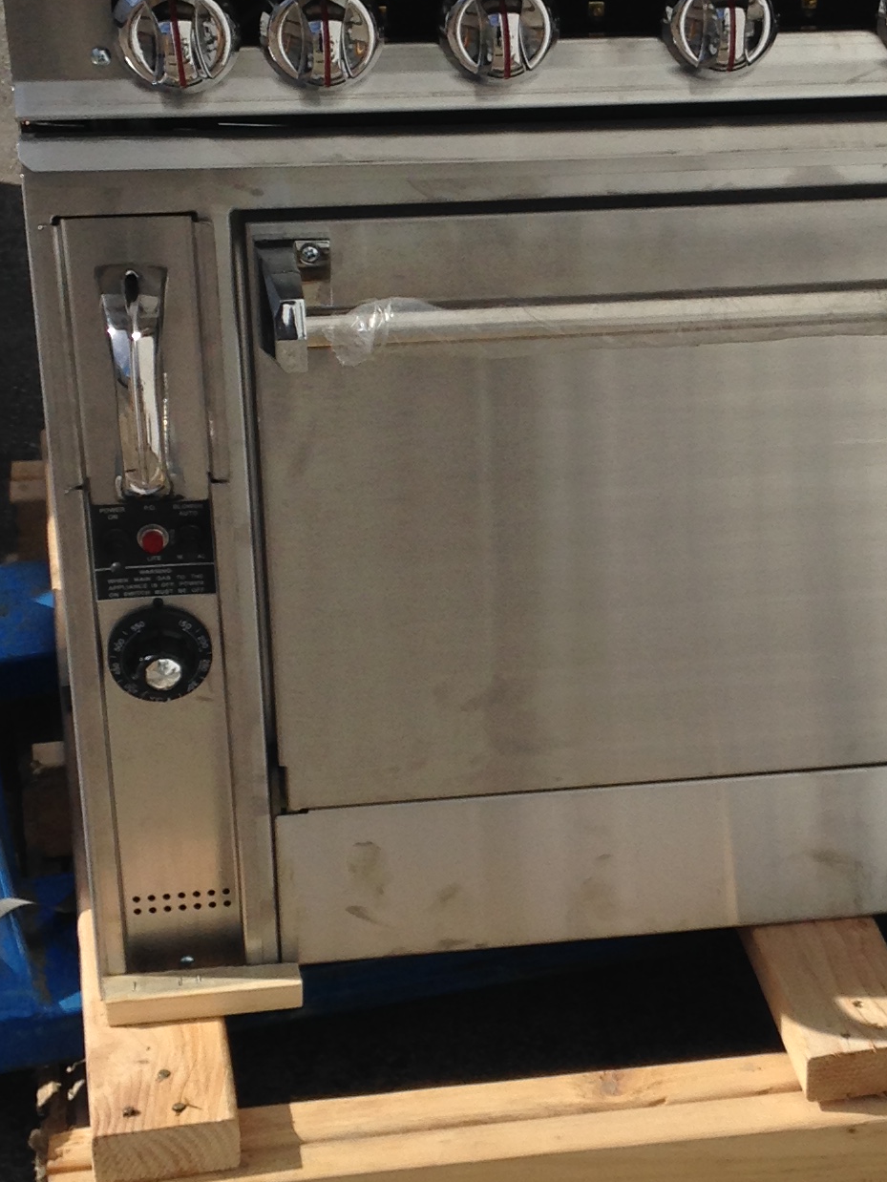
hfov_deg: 16.8
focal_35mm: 87
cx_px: 710
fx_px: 2971
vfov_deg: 22.5
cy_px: 551
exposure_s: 1/2584
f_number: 2.4
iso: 50
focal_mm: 4.12
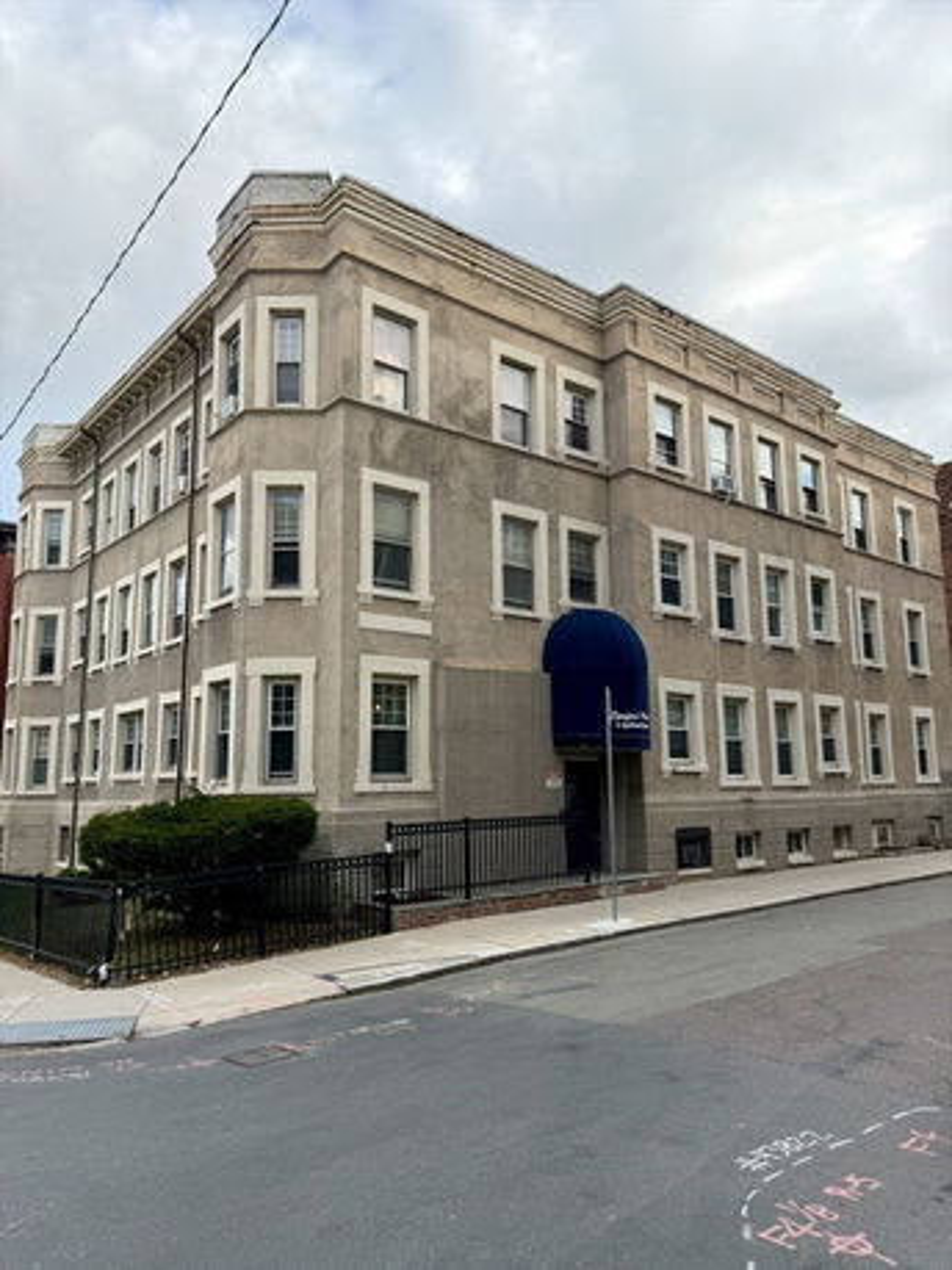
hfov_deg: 56.8
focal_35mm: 24
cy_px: 635
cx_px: 476
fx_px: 880
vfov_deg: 71.6
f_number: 1.78
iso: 100
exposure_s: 1/1106
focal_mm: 6.76
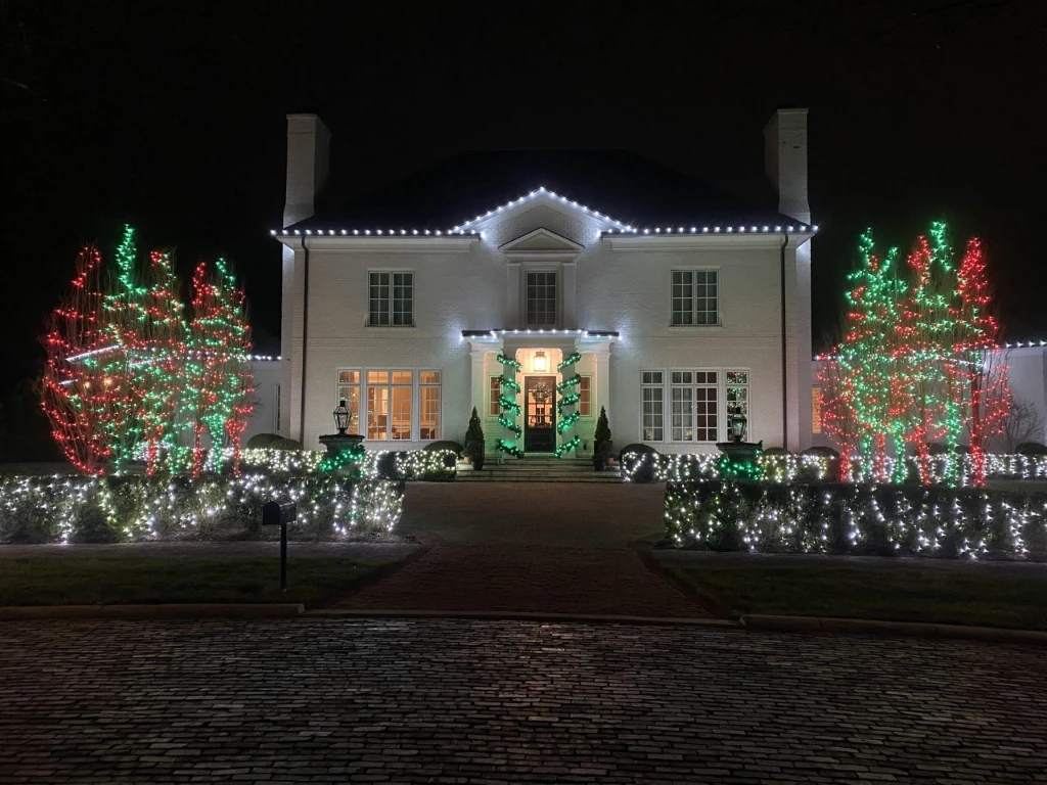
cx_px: 524
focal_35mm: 26
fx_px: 786
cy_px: 392
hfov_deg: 67.3
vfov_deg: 53.1
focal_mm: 4.25
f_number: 1.8
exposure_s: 1/30
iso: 640
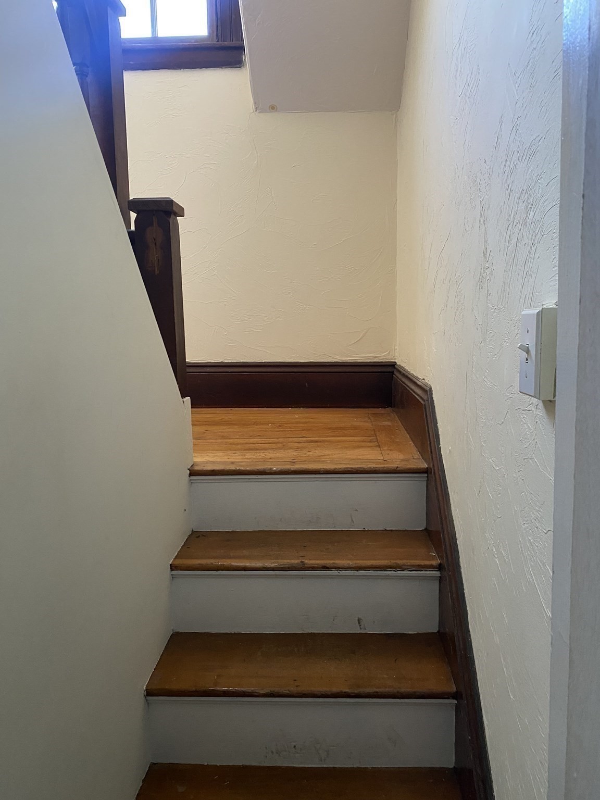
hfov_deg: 53.1
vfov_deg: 67.3
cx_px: 300
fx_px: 601
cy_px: 400
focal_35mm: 26
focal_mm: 4.25
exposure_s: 1/60
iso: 320
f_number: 1.8
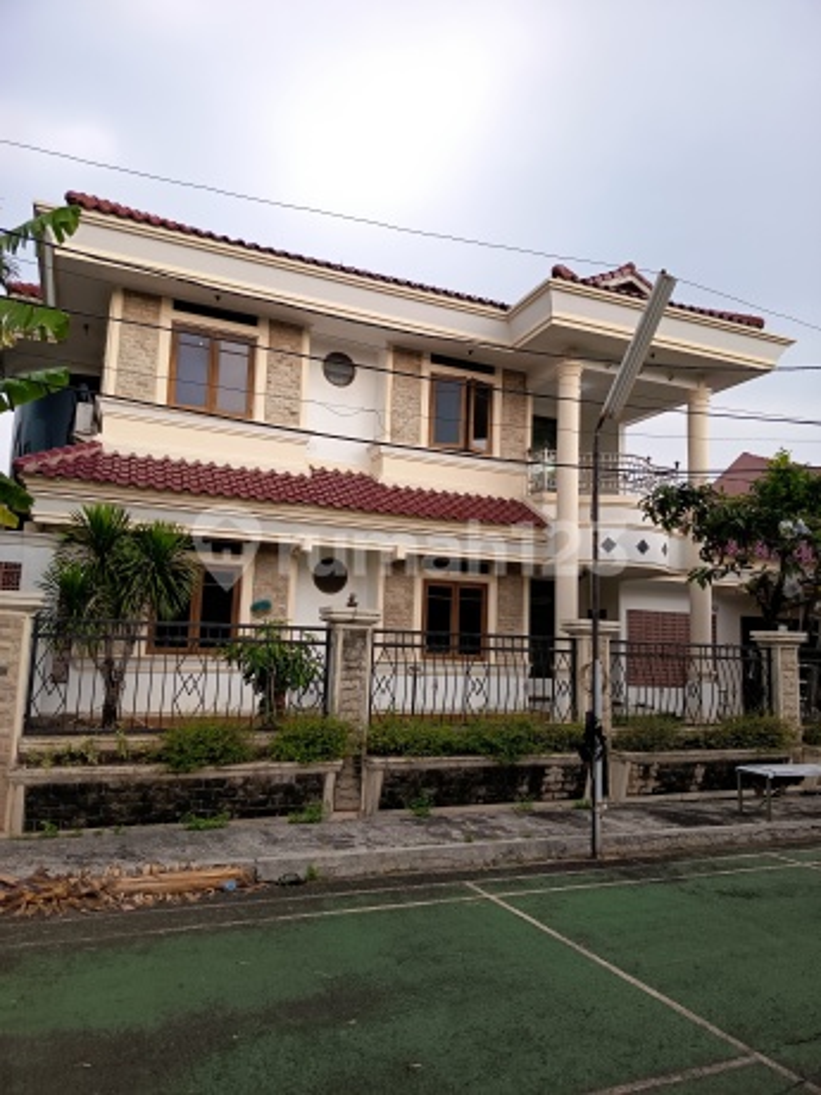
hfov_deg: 56.8
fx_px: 759
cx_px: 410
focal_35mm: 24
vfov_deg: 71.6
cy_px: 548
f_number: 1.7
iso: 90
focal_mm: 5.27
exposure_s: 1/100
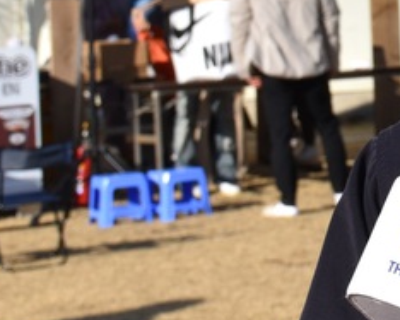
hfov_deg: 8.9
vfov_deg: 7.3
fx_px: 2497
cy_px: -74
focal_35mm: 211
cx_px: 638
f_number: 11
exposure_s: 1/500
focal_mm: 35
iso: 200
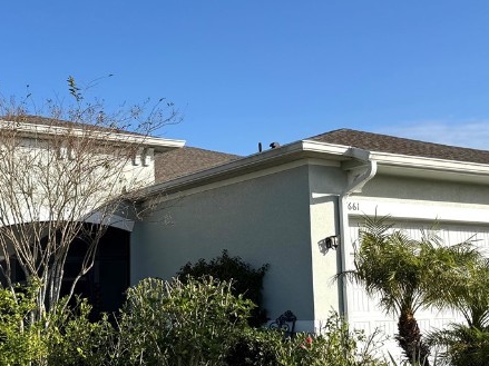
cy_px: 177
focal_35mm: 56
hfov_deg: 34.3
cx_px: 264
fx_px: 791
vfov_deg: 26.1
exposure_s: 1/5348
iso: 80
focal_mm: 6.76
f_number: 1.78
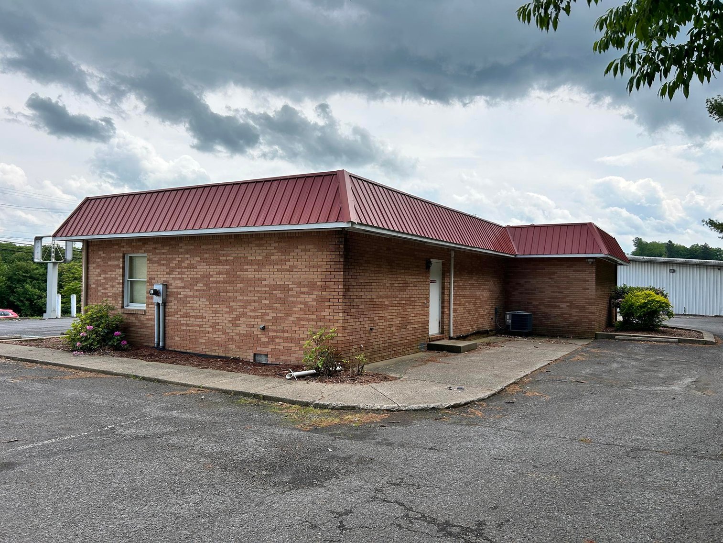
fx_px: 543
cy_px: 272
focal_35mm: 26
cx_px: 362
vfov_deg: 53.1
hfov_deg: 67.3
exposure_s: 1/3968
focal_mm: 5.7
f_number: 1.5
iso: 50
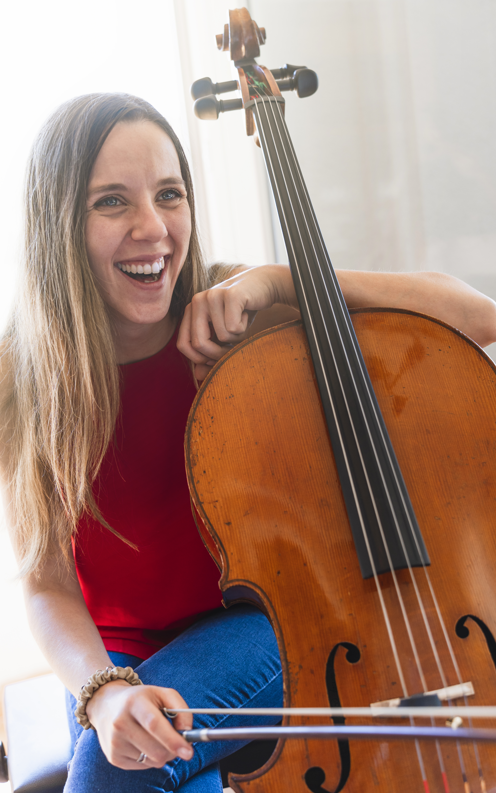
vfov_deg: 43.5
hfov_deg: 28.0
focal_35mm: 46
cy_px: 396
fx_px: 995
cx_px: 262
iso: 400
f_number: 2.8
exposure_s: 1/250
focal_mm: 45
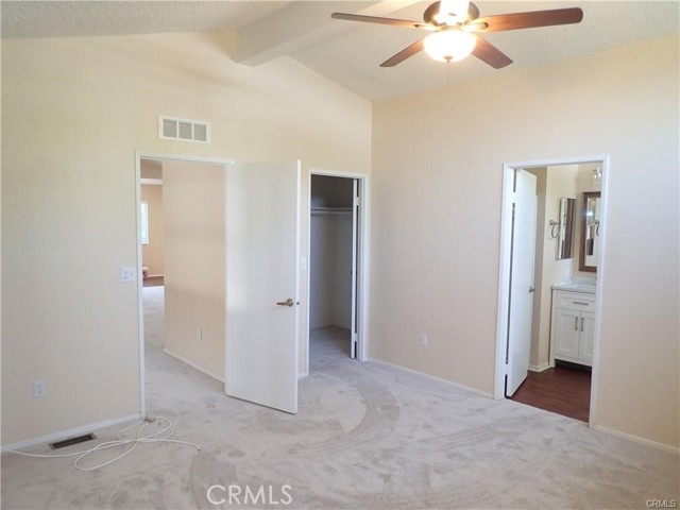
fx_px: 491
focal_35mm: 25
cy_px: 255
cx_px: 340
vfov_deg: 54.9
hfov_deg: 69.4
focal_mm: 4.5
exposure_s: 1/30
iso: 200
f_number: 2
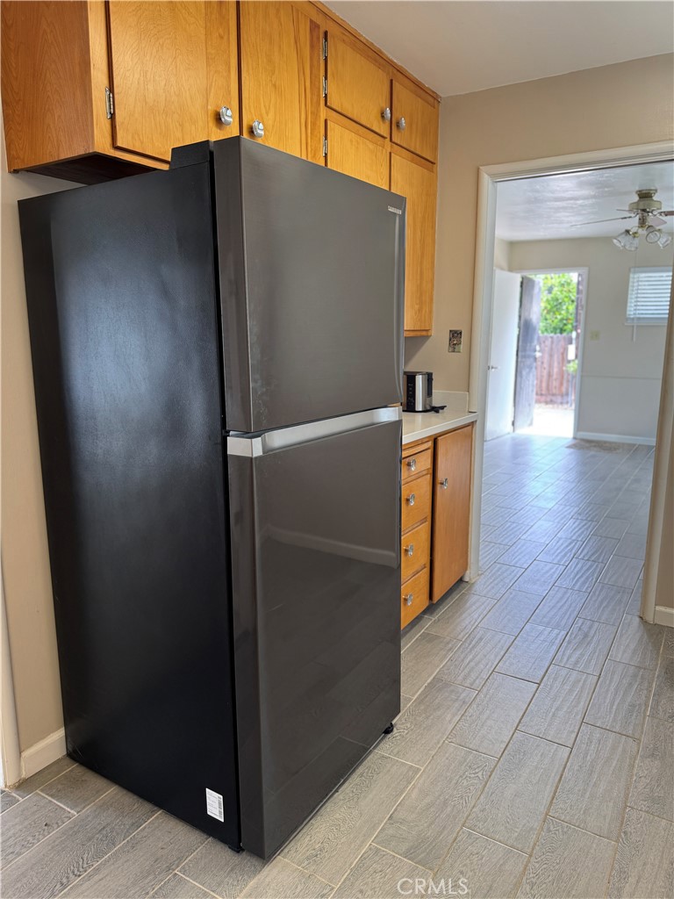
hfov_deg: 56.8
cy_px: 450
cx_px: 337
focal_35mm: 24
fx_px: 623
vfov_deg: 71.6
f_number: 1.78
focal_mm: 6.76
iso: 100
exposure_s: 1/120
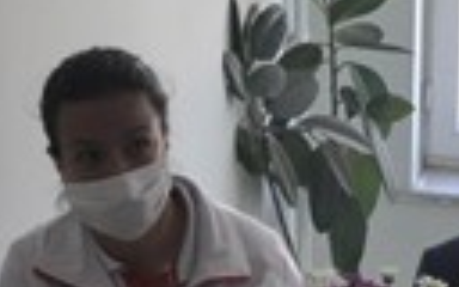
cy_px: 330
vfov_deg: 7.7
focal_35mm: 170
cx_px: 183
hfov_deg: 12.3
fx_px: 2127
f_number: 5.6
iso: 1000
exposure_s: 1/125
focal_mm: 22
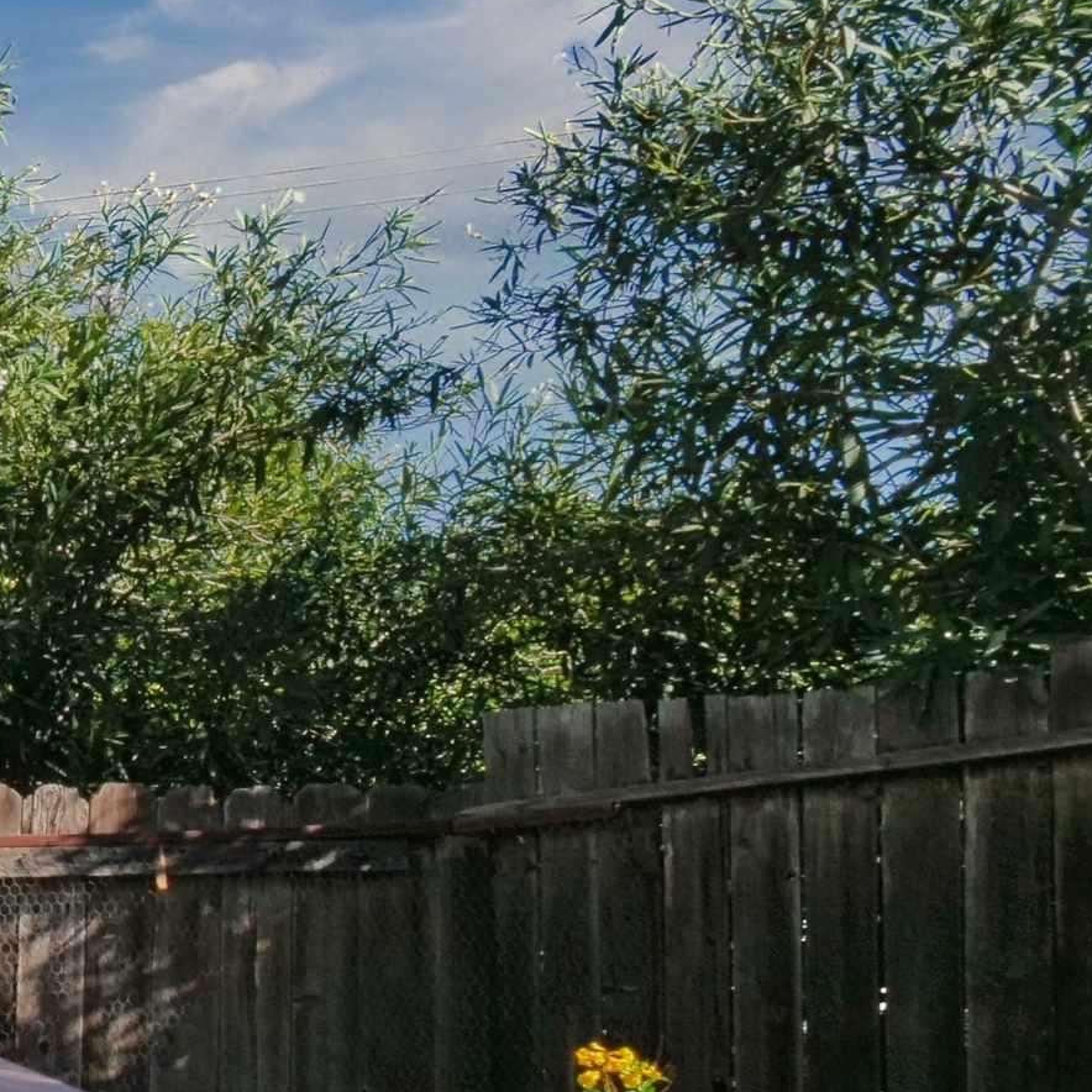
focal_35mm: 43
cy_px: 956
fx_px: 1535
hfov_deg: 25.2
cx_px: -682
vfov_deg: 37.0
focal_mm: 7
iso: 320
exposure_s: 1/200
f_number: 16
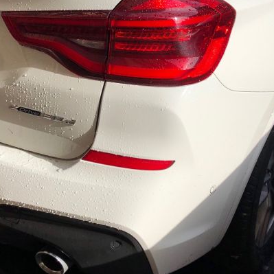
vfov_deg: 27.2
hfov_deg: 27.4
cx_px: 74
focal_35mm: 62
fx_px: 555
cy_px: 53
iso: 20
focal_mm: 3.99
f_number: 1.8
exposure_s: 1/1297
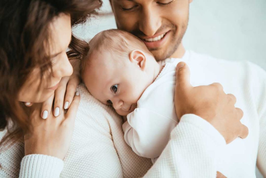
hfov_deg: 38.2
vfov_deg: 26.0
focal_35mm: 52
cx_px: 133
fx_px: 384
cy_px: 89
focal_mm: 52
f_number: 3.2
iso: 100
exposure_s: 1/200
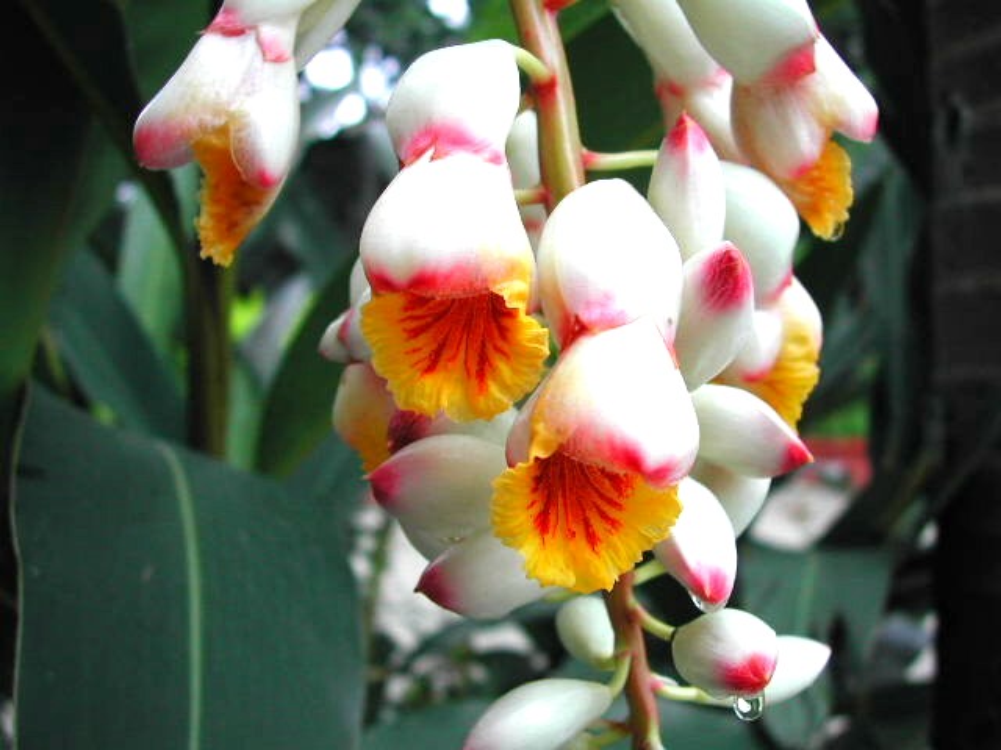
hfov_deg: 49.0
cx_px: 500
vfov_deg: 37.7
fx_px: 1099
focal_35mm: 38
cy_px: 375
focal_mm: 8
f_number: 2.8
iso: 100
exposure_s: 1/262
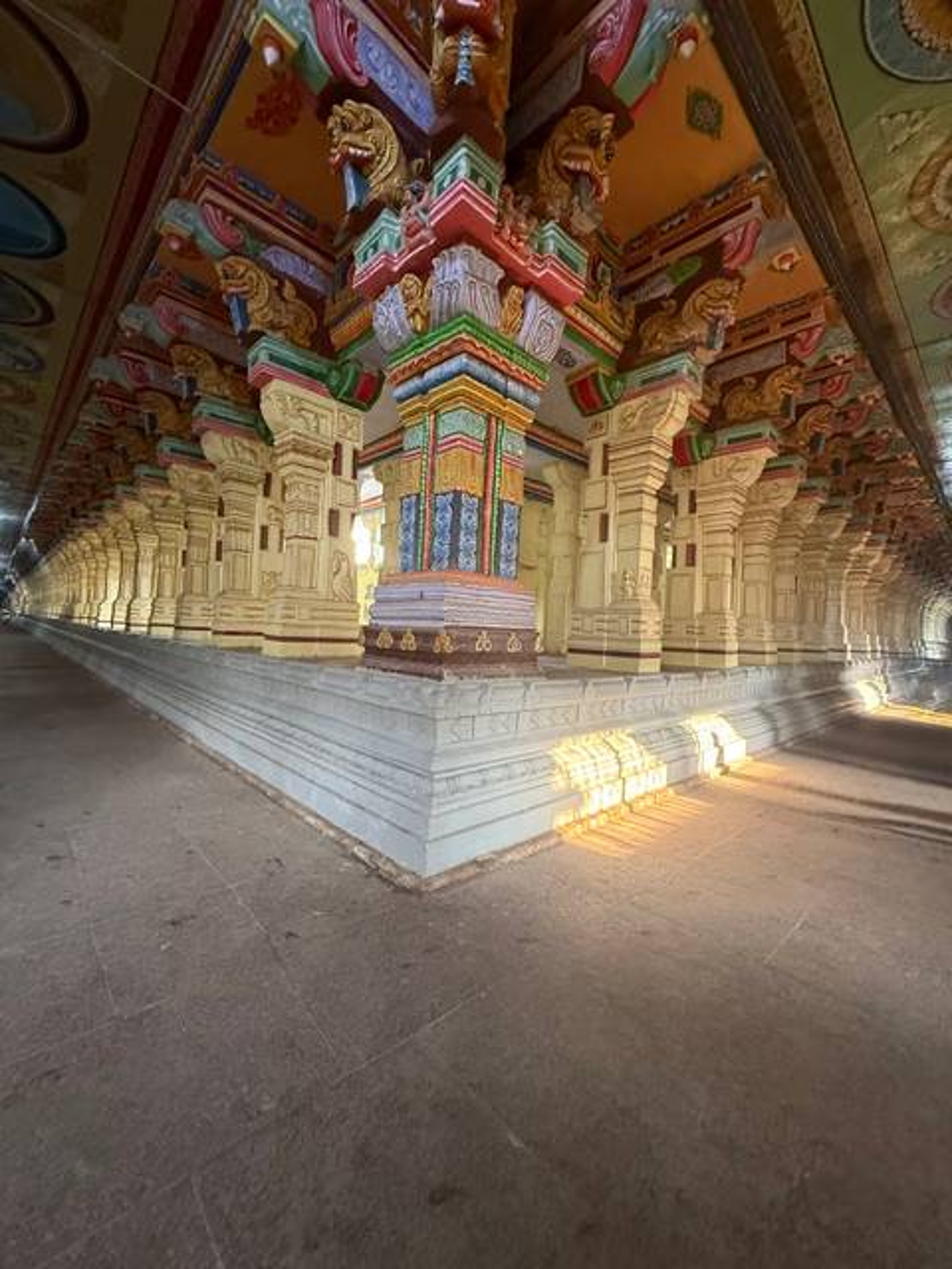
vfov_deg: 102.1
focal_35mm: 14
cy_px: 634
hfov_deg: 85.7
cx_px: 476
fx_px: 513
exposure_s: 1/50
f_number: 2.2
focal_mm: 2.22
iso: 640
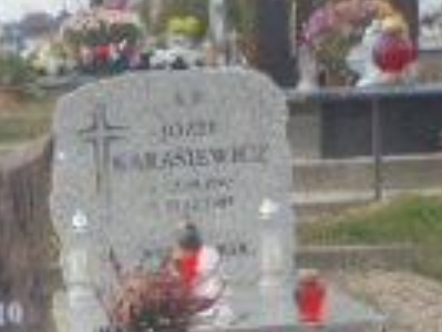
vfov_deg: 8.8
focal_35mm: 163
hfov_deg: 11.5
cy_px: 578
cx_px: -273
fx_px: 2083
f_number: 4
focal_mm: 6.1
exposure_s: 1/125
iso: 100
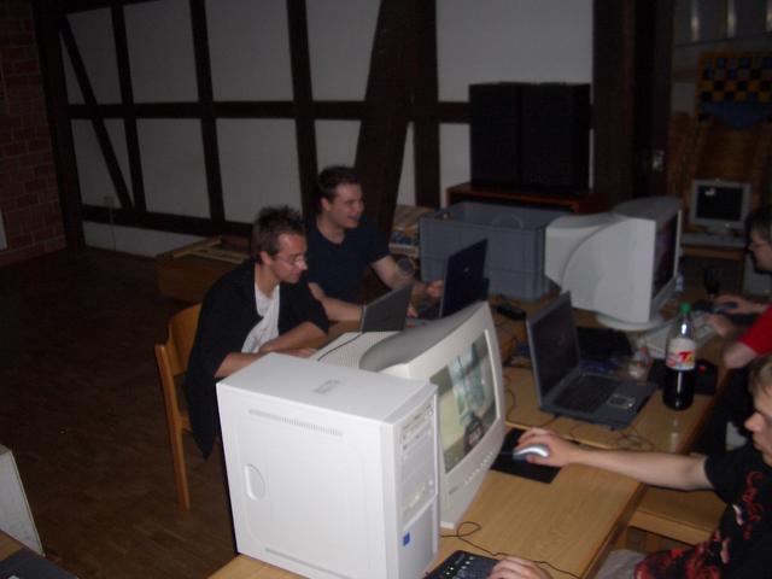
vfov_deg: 40.7
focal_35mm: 35
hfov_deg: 52.6
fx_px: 781
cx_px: 386
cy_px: 290
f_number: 2.6
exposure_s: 1/40
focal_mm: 5.8
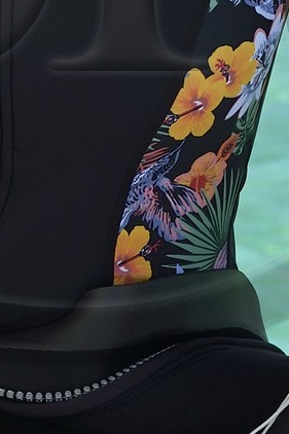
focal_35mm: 353
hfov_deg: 3.9
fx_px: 4254
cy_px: -117
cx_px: 75
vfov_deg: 5.8
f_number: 9
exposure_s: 1/400
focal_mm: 62
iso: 200
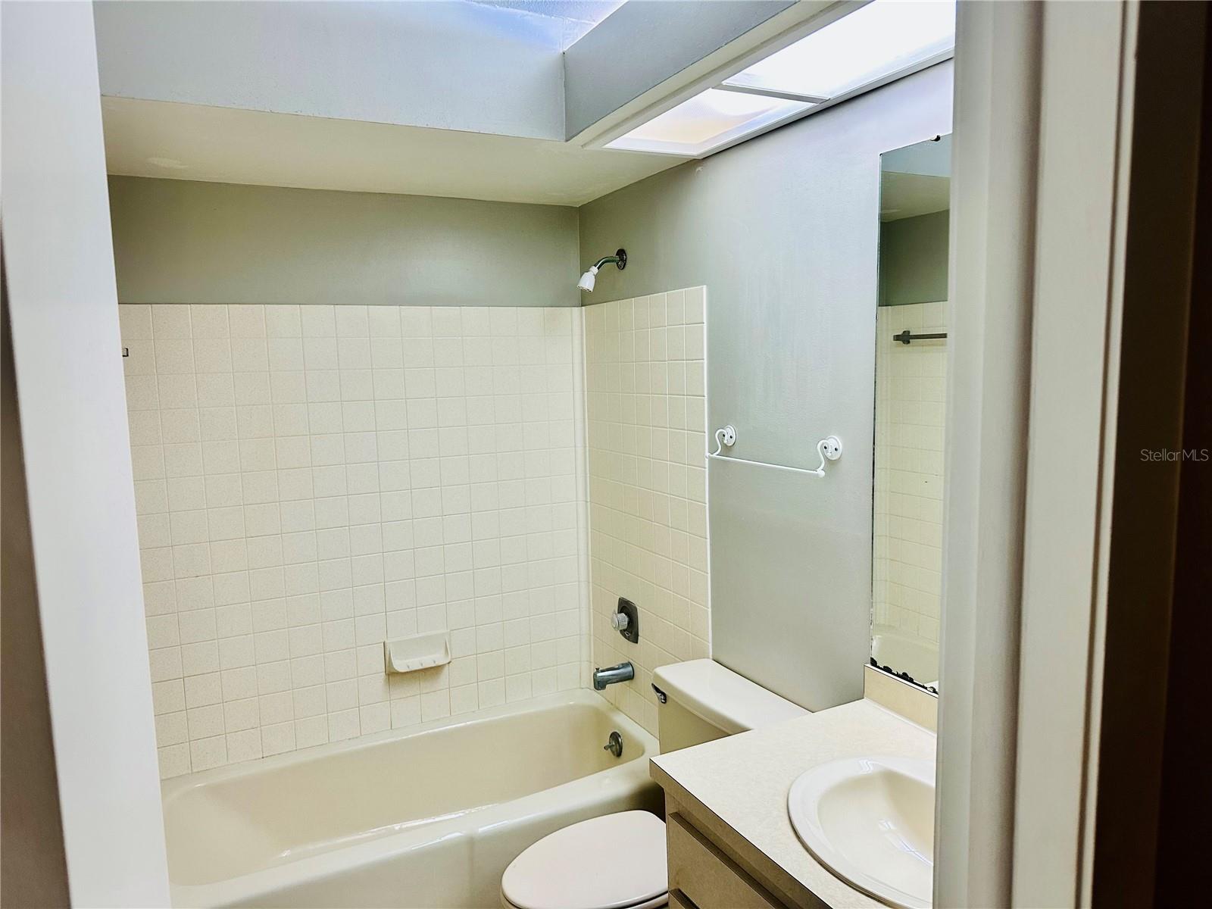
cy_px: 454
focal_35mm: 24
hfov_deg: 71.6
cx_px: 606
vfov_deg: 56.8
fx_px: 840
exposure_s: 1/120
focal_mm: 6.86
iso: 200
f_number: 1.78
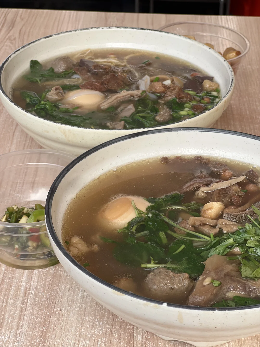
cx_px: 130
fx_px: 771
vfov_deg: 25.3
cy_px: 174
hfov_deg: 19.1
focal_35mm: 77
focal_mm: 9
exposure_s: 1/172
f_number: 2.8
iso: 25
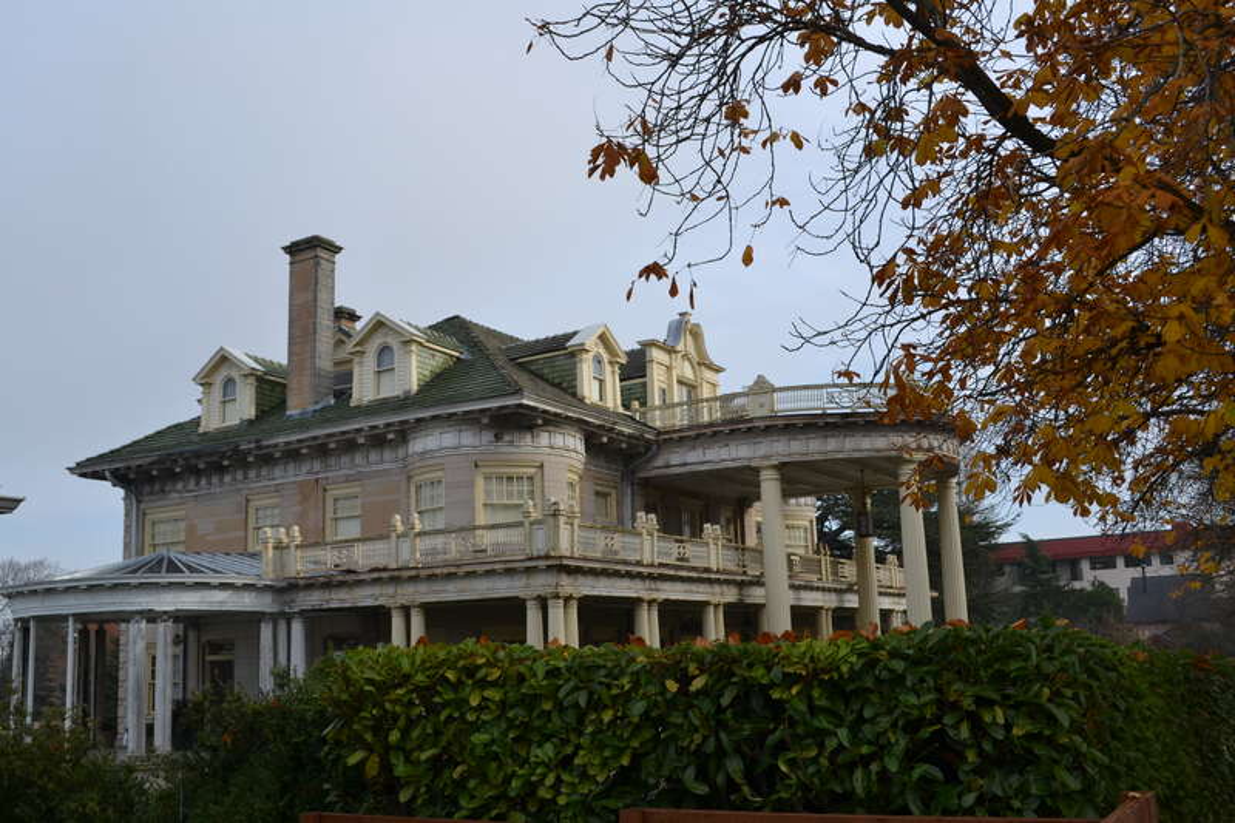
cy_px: 412
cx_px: 618
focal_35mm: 36
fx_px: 1235
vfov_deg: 36.9
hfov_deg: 53.1
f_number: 7.1
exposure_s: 1/200
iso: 100
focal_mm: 24
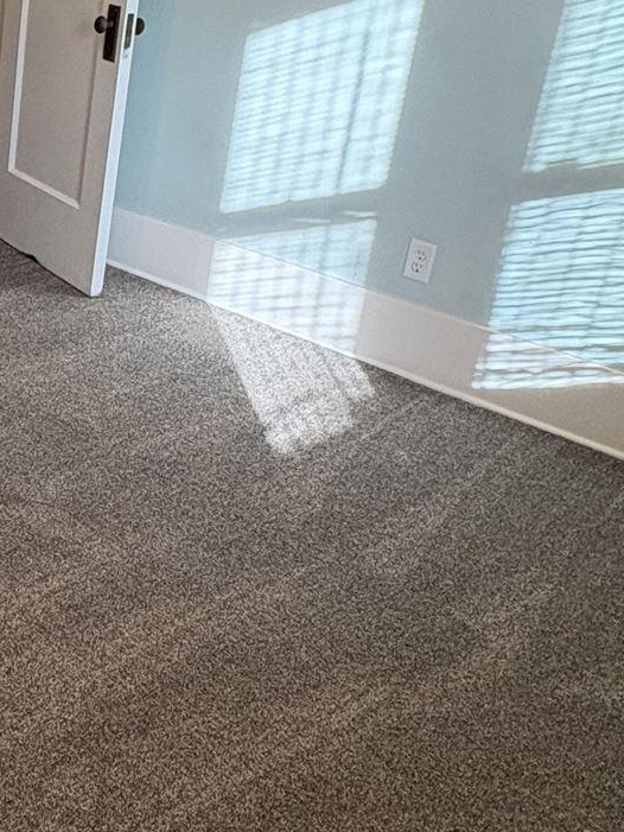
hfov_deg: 27.5
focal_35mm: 46
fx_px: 1105
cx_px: -135
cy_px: 254
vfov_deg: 40.5
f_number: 2.2
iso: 250
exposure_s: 1/120
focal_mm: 2.22
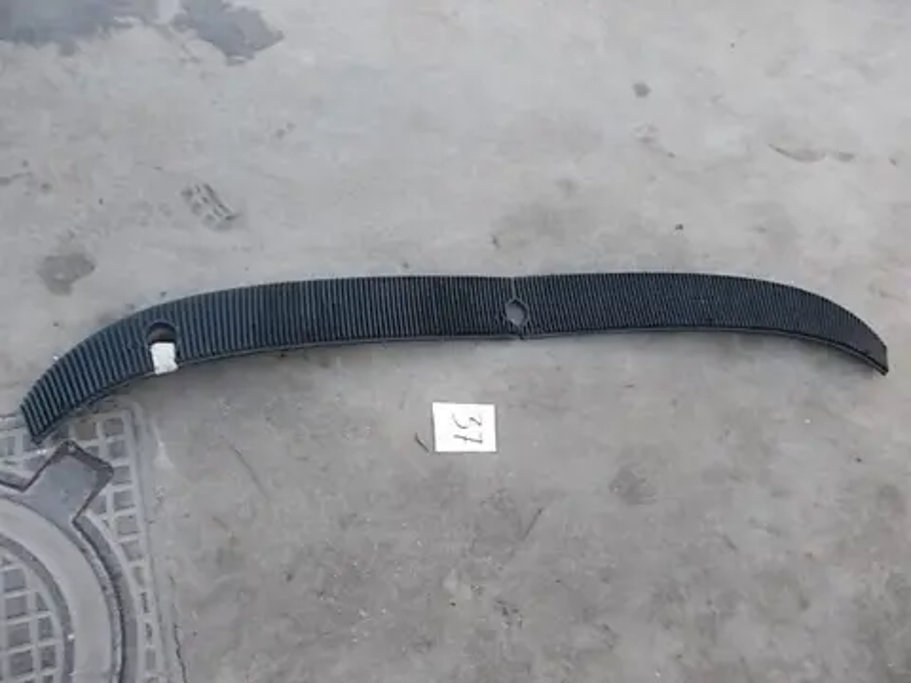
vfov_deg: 49.7
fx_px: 737
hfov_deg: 63.4
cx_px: 456
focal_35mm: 28
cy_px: 342
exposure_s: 1/60
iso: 80
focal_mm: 4
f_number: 2.7
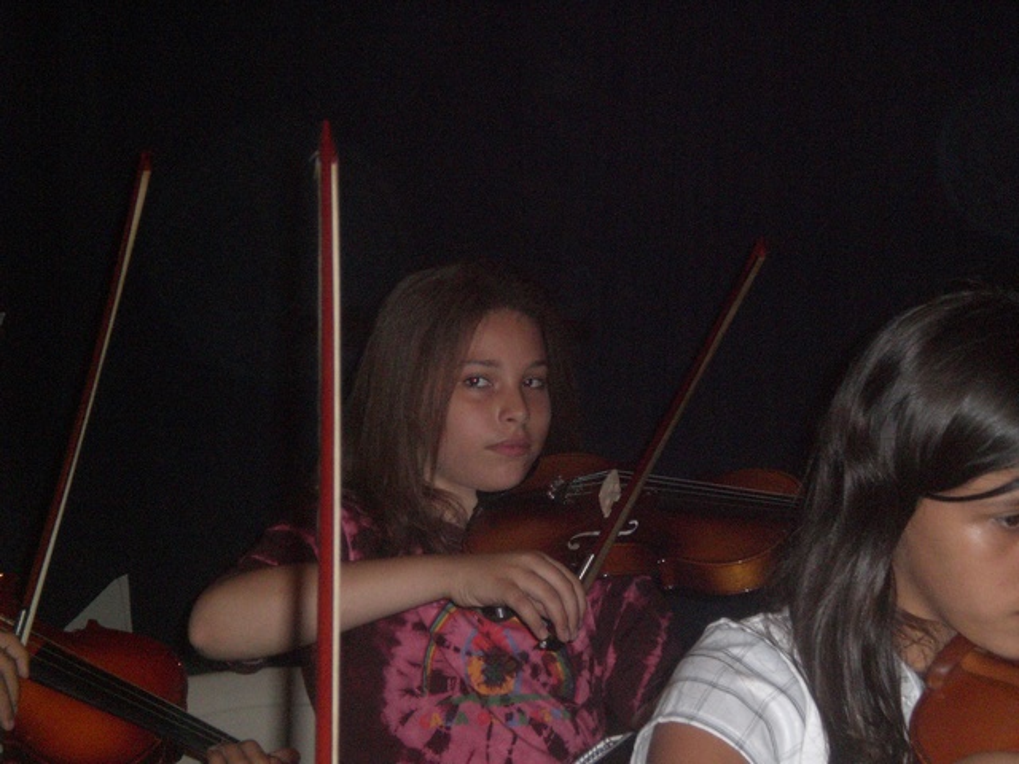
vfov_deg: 13.0
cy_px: 382
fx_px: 3356
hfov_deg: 17.3
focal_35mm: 114
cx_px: 510
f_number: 5.9
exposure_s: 1/60
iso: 200
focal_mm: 18.9
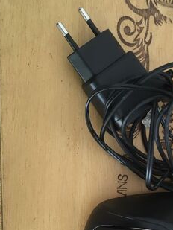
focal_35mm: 60
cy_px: 174
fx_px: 400
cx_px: 169
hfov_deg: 23.5
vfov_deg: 31.6
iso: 80
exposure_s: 1/33
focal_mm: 4.15
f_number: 2.2
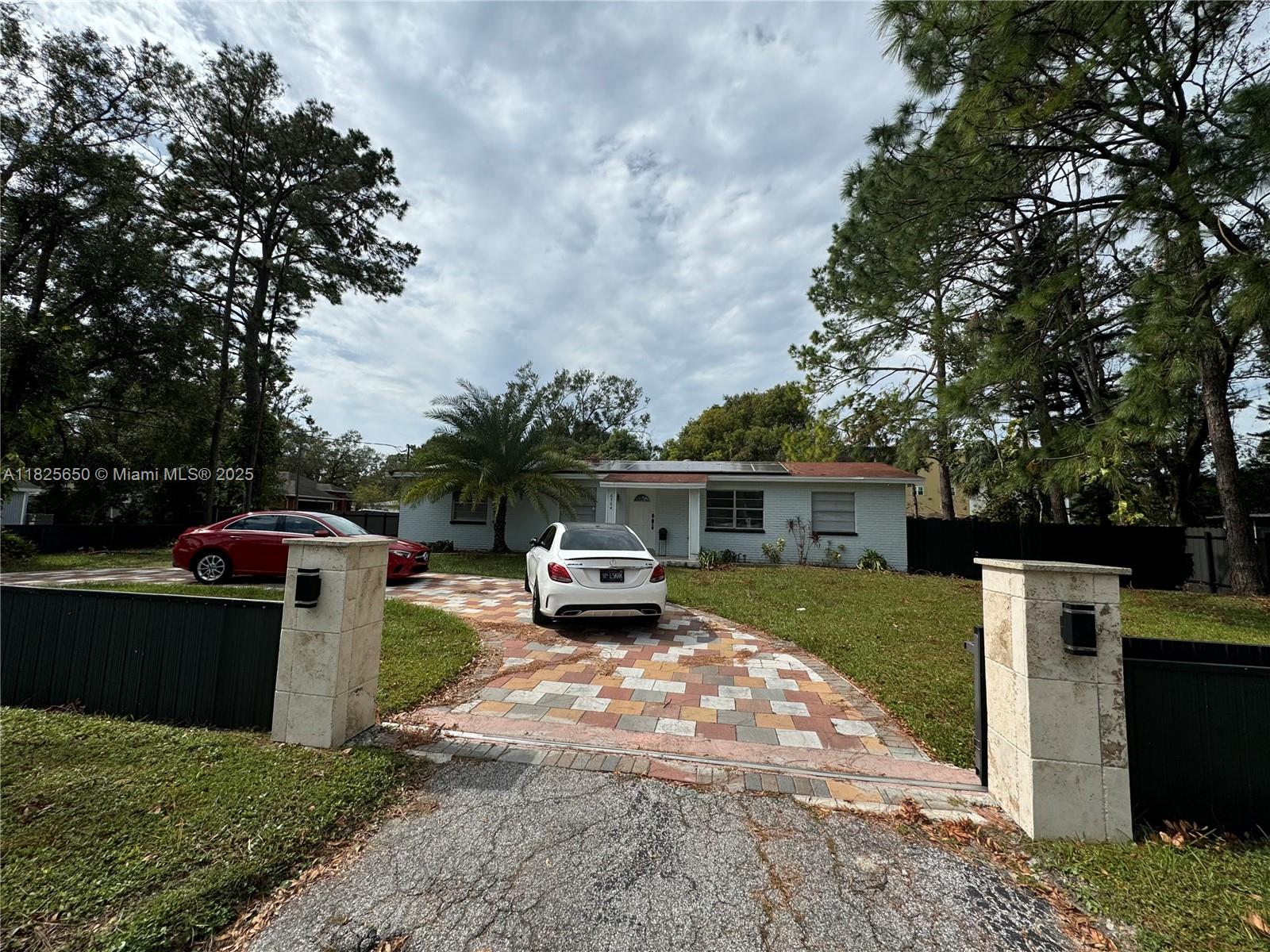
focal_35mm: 14
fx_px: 514
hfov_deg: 102.1
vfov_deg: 85.7
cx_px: 635
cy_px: 476
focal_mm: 2.22
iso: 50
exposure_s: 1/2985
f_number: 2.2
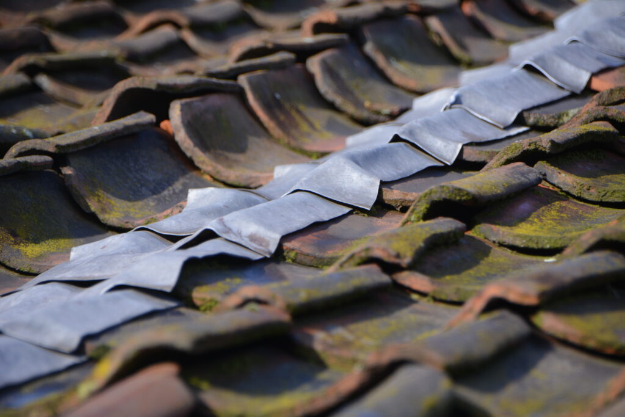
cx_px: 312
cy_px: 208
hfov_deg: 5.5
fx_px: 6511
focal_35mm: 375
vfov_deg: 3.7
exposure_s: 1/400
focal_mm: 250
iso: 400
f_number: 6.3
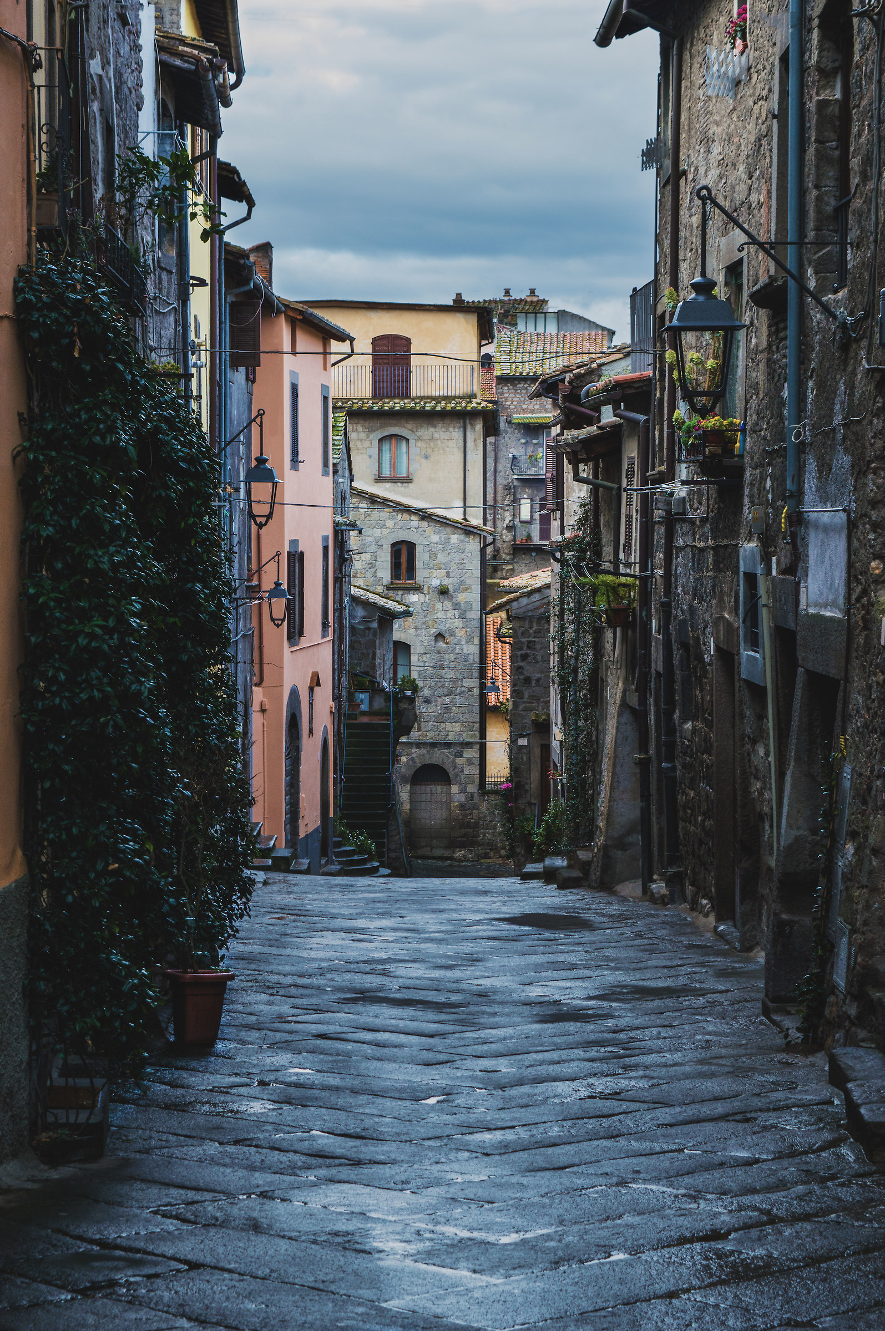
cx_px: 442
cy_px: 666
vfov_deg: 24.6
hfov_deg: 16.5
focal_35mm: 82
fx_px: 3049
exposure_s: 1/160
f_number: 10
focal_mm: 55
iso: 400
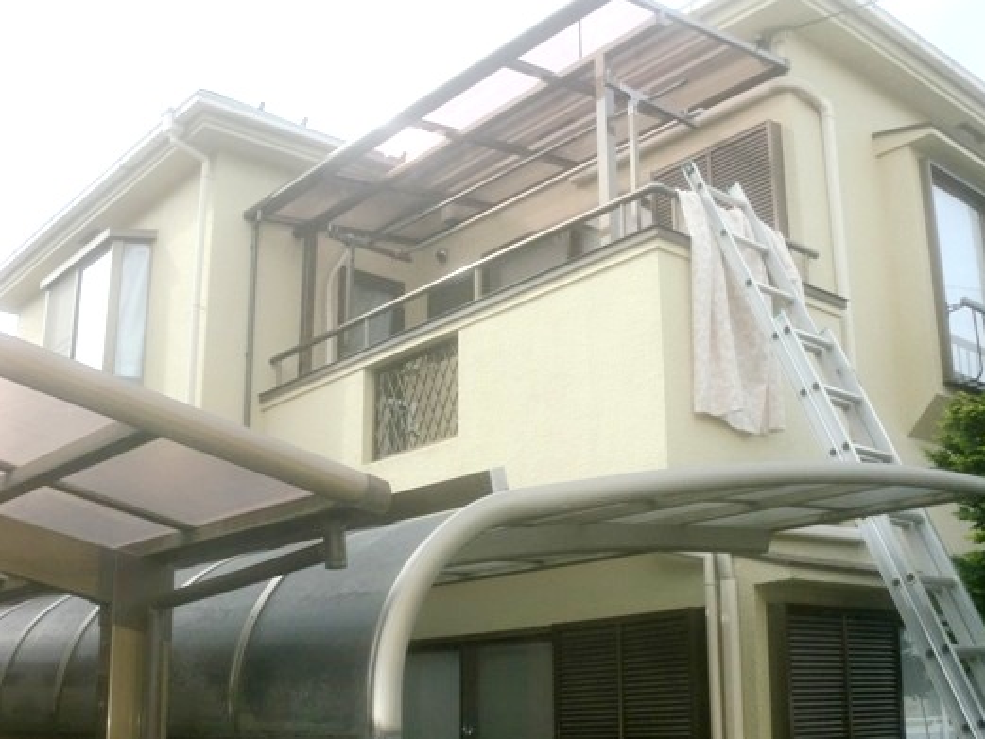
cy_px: 420
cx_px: 597
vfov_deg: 33.6
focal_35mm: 43
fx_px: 1224
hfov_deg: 43.6
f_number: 3.1
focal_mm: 6.3
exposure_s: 1/640
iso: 64
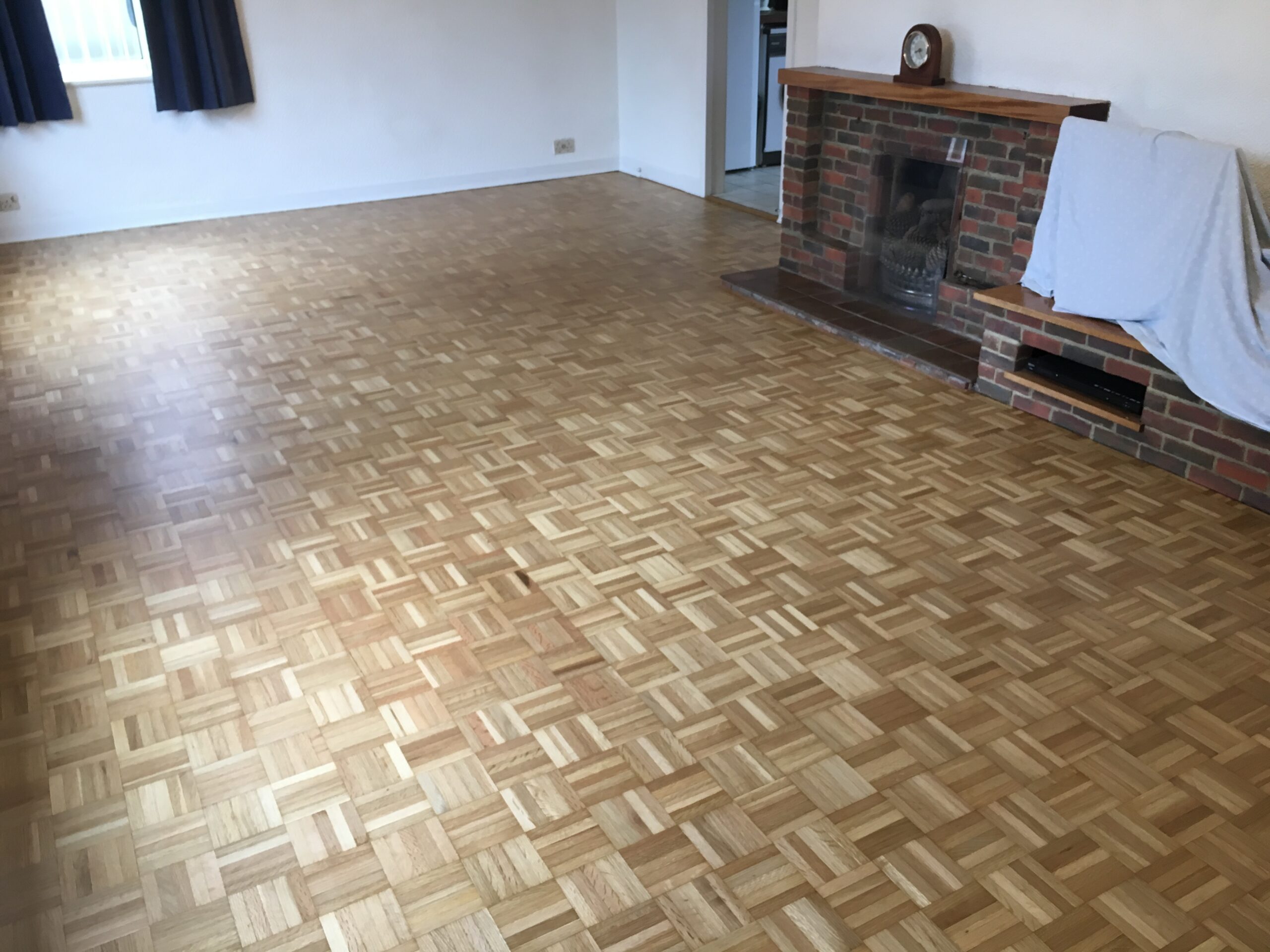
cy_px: 476
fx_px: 1064
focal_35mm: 29
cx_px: 635
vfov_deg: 48.2
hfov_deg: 61.7
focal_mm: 4.15
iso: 64
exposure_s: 1/33
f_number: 2.2
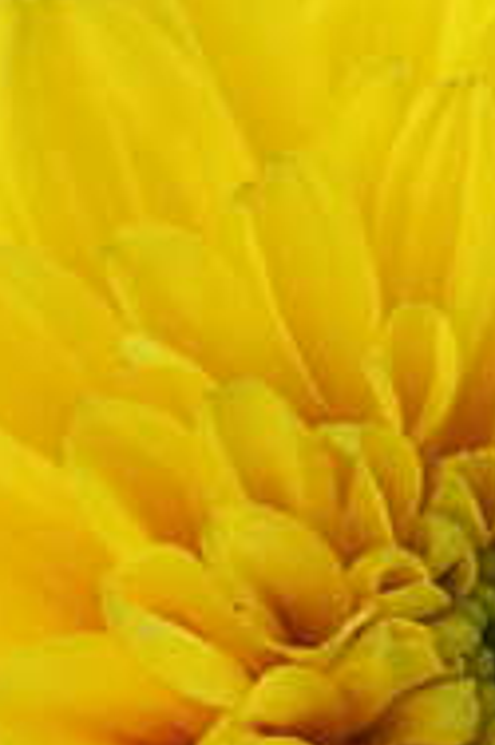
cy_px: 711
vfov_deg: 2.8
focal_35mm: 726
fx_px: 15000
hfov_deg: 1.9
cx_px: 432
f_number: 4
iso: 100
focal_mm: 49.87
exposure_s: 1/180
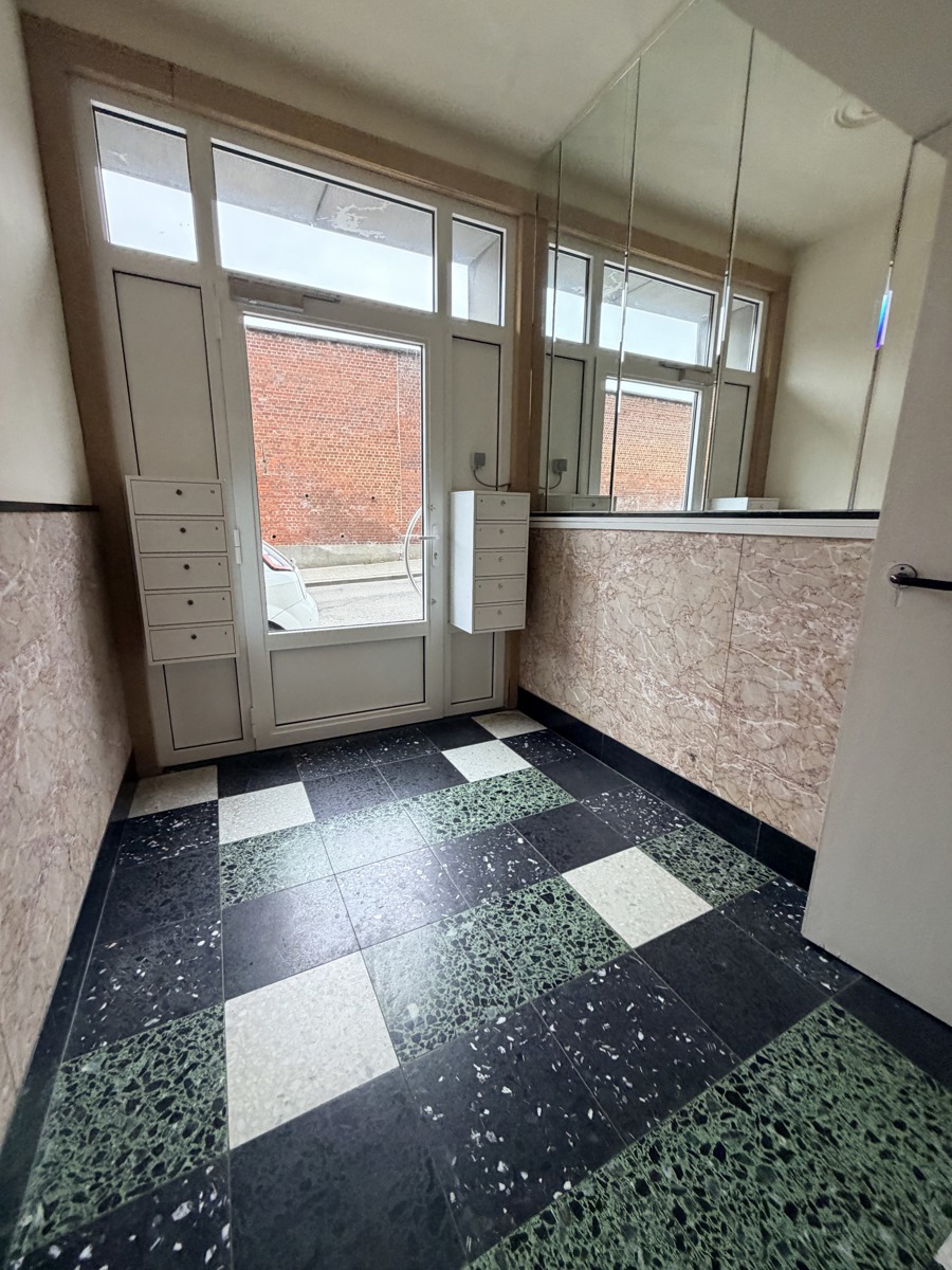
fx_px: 513
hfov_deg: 85.7
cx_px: 476
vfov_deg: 102.1
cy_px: 635
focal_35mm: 14
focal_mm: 2.22
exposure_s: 1/100
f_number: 2.2
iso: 320
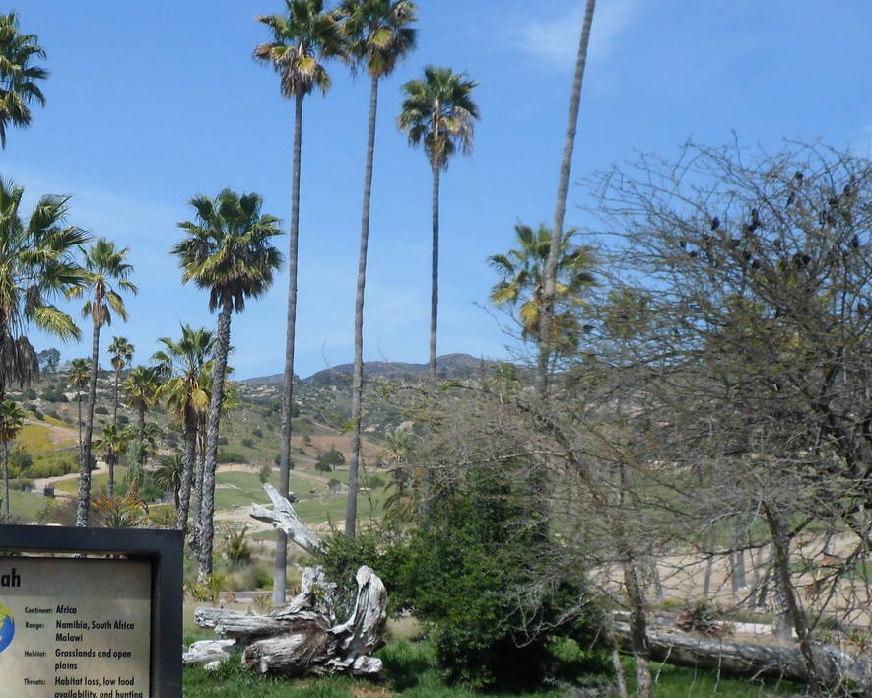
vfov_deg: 25.4
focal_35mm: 60
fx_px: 1548
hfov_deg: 30.6
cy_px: 353
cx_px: 157
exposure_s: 1/125
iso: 80
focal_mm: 5.7
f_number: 10.4
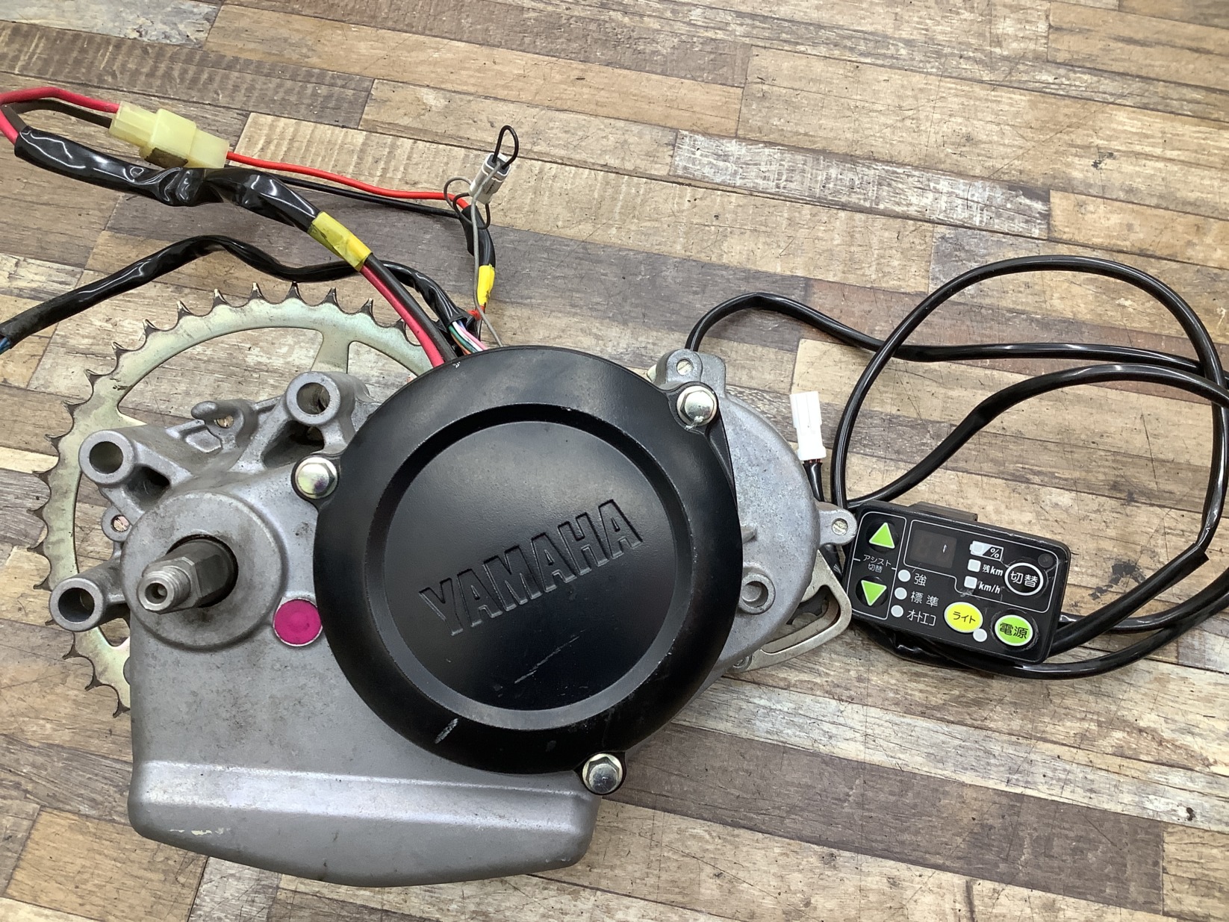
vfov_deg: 45.5
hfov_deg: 58.3
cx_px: 614
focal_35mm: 31
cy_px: 461
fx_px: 1101
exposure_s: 1/50
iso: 125
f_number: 2.4
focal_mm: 3.3
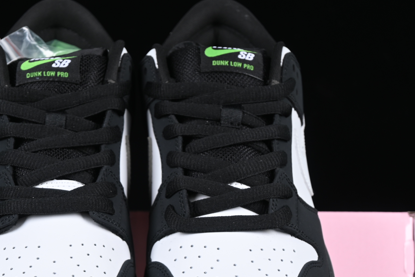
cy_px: 239
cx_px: 126
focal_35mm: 135
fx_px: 1556
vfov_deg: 10.1
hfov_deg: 15.2
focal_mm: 50
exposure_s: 1/60
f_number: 6.3
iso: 160
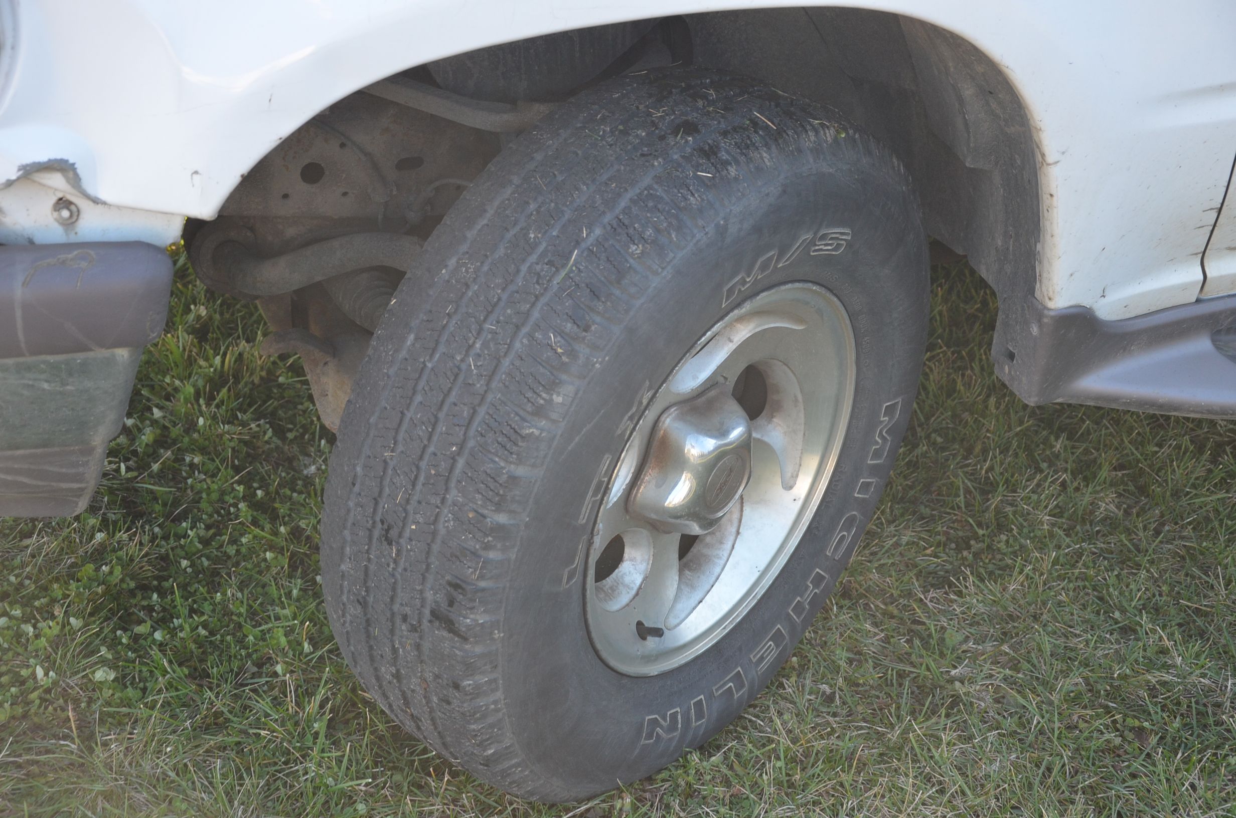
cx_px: 618
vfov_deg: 21.5
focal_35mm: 63
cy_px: 409
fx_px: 2159
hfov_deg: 32.0
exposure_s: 1/60
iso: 560
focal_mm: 42
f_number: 4.8
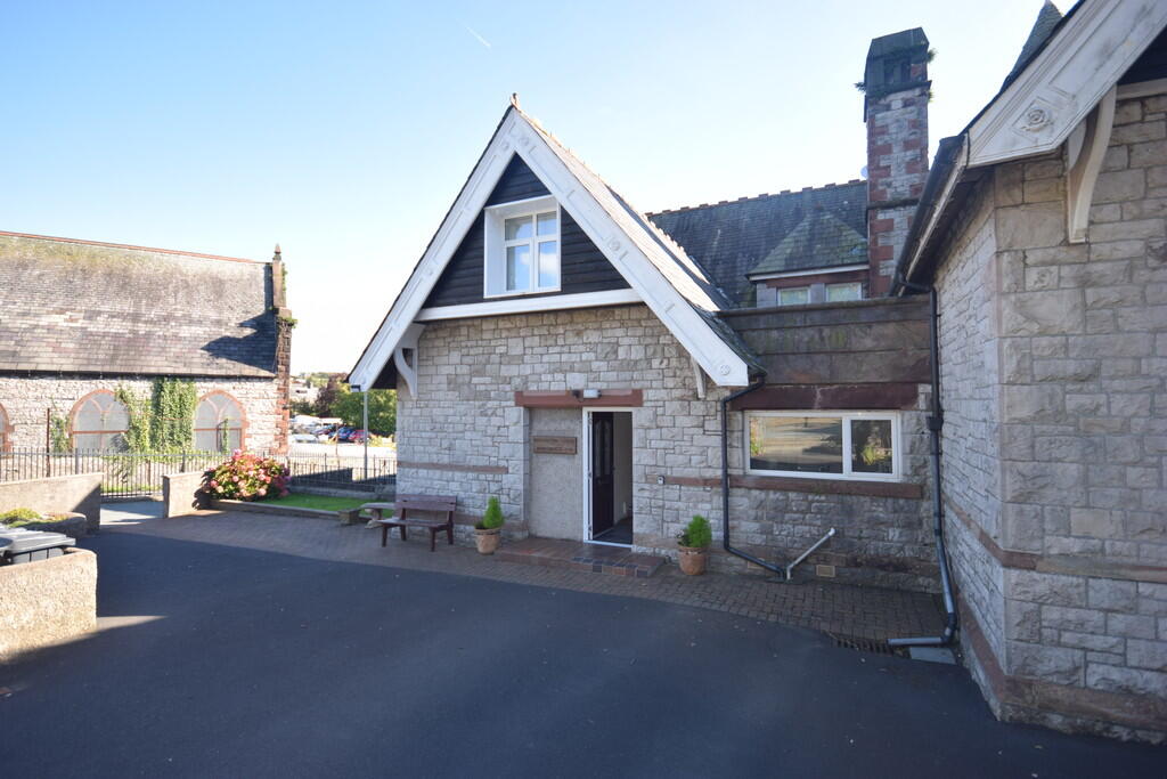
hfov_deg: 92.4
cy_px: 390
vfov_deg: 69.7
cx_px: 584
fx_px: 559
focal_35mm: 17
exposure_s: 1/125
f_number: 5.6
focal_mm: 11.5
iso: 100
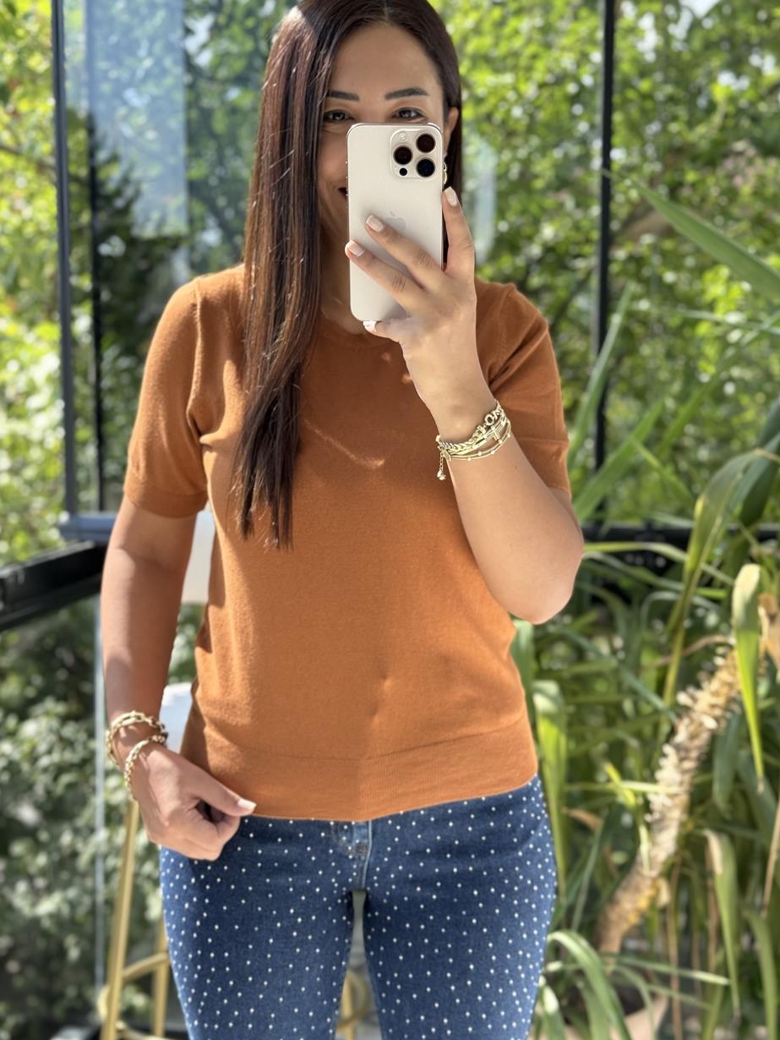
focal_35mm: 52
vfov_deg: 36.8
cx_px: 389
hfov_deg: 28.0
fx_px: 1562
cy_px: 503
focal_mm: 6.76
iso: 64
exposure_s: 1/516
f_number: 1.78
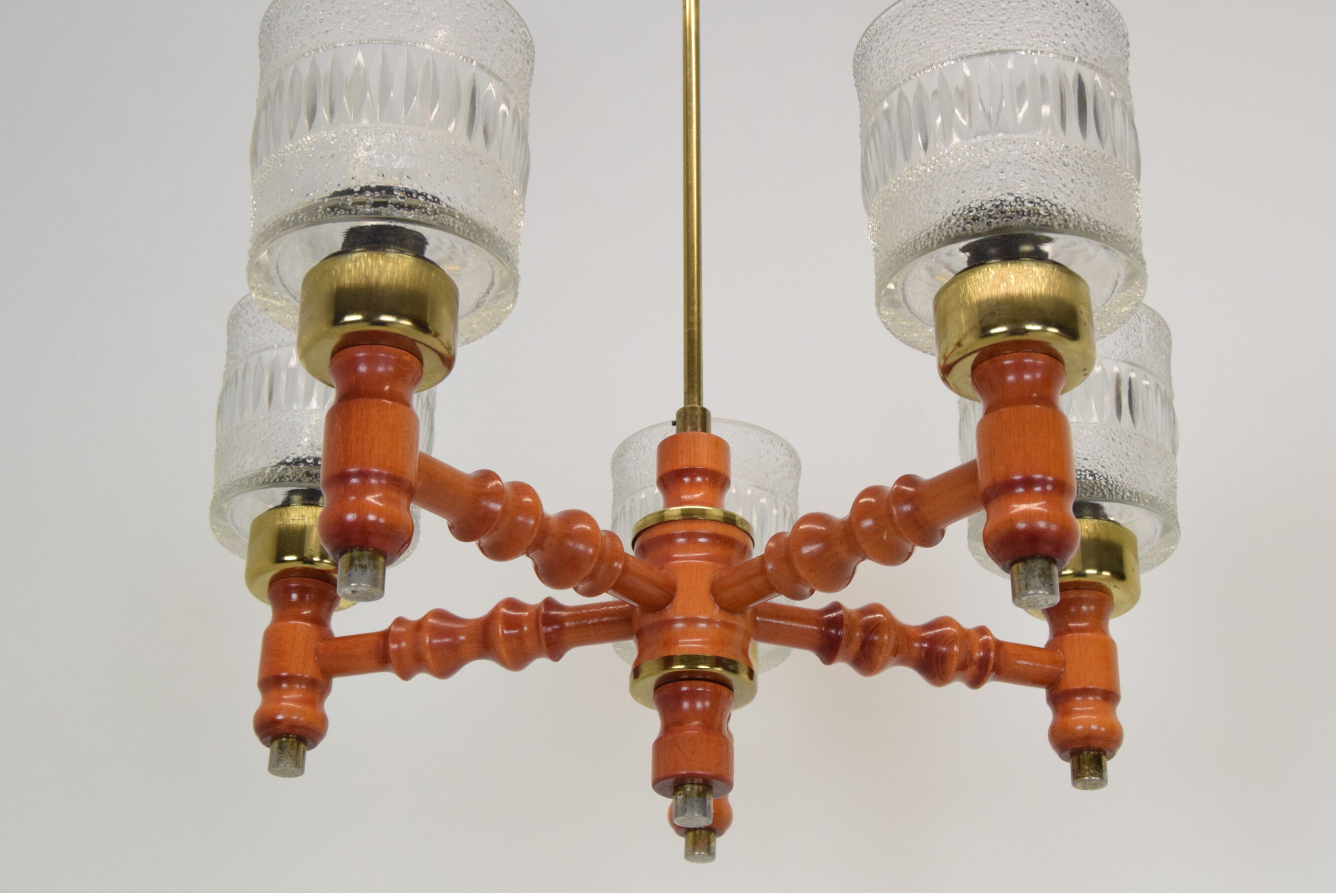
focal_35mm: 50
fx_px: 1857
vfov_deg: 27.0
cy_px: 441
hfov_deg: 39.6
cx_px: 676
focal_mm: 30
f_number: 7.1
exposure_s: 1/200
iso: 1600
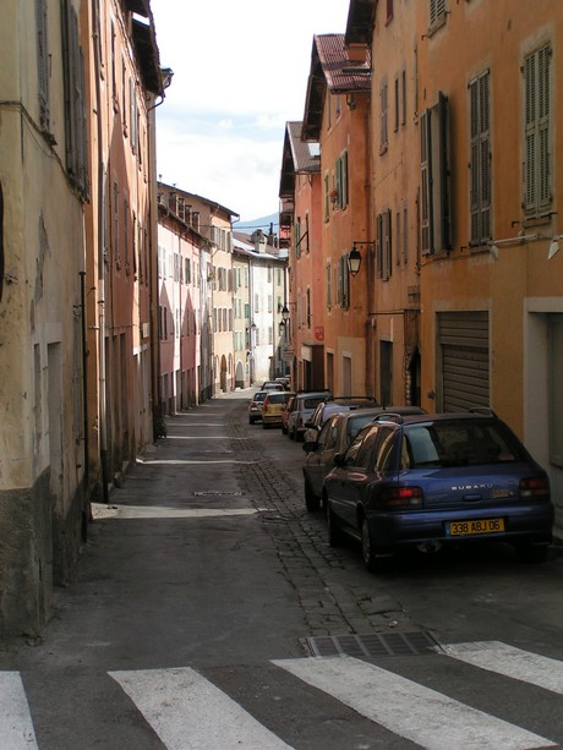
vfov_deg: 30.7
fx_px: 1366
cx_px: 282
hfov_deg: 23.3
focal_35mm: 63
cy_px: 375
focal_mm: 9.7
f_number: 5
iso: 50
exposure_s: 1/400
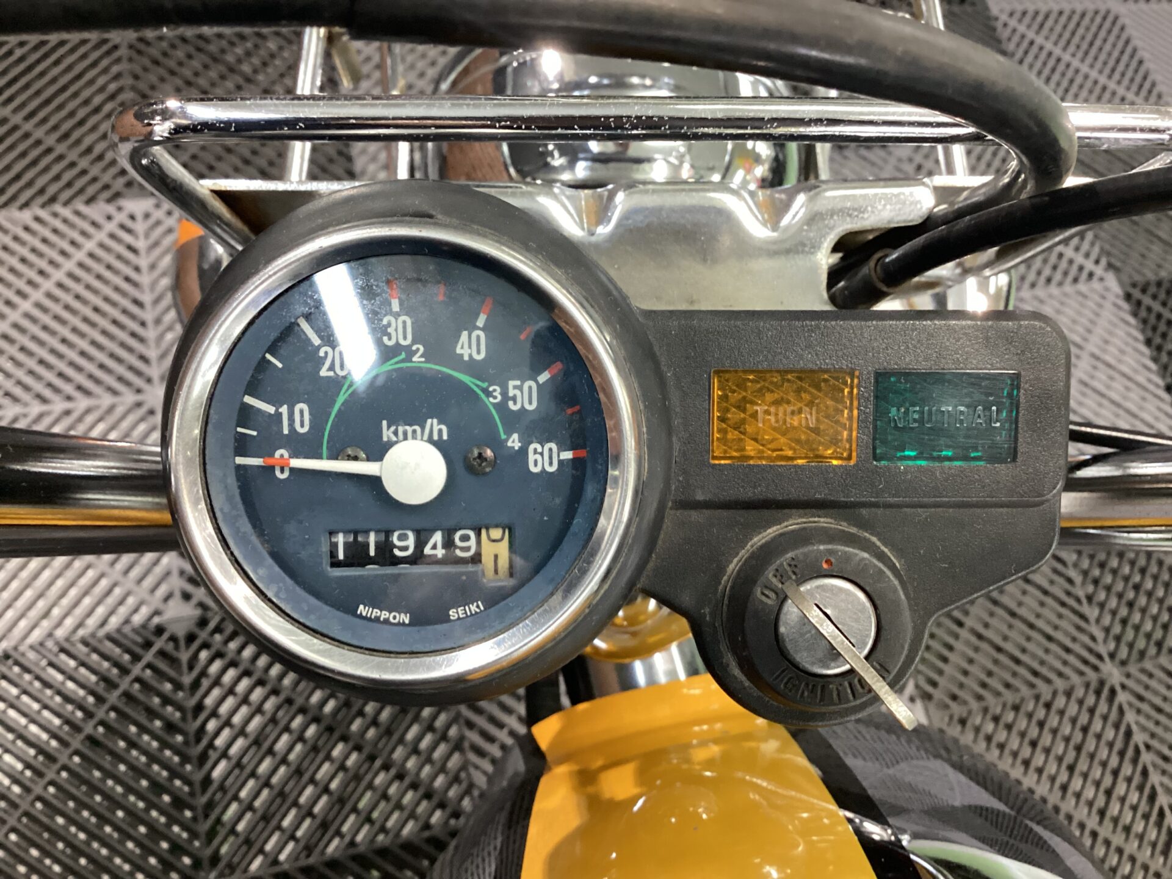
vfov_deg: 45.4
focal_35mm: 31
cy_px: 440
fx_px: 1050
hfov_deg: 58.4
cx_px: 586
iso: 400
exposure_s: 1/40
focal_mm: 3.3
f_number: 2.4
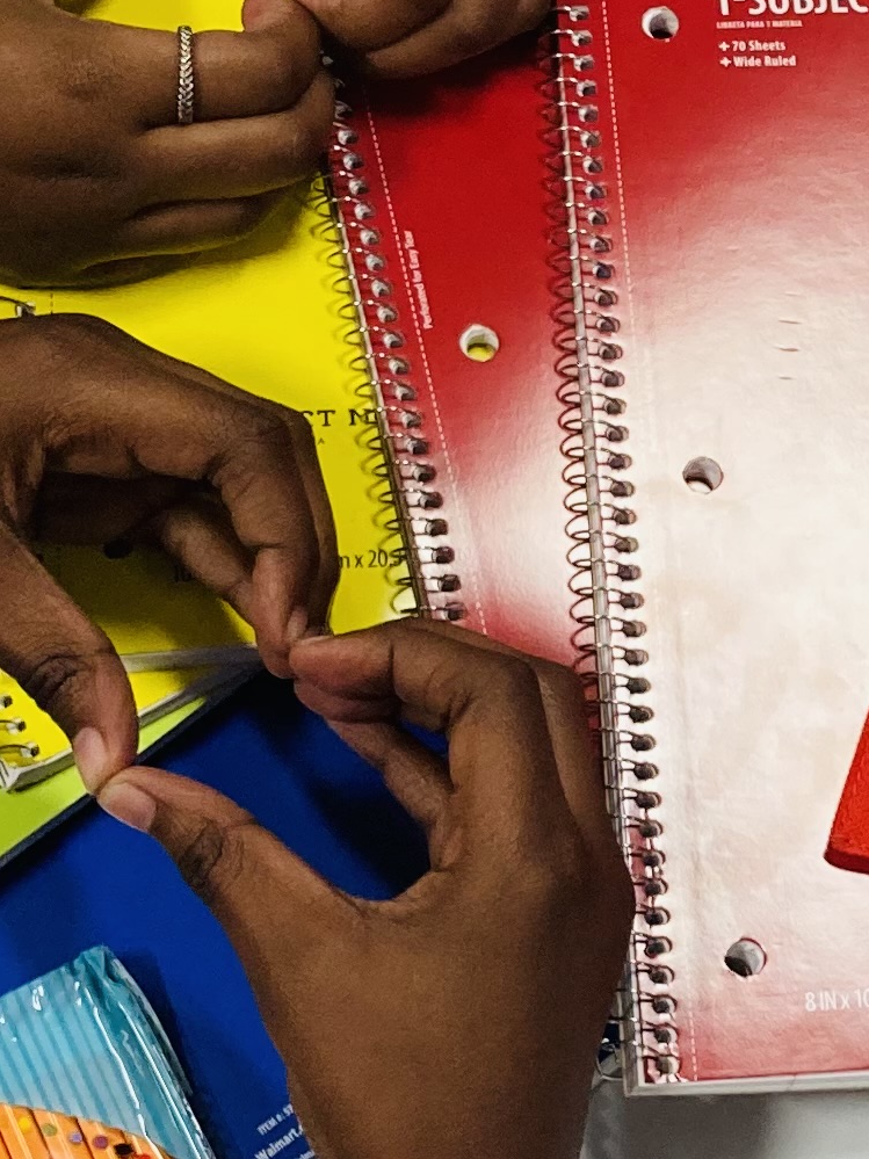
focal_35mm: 113
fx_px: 3783
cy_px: 900
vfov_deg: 17.3
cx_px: 1252
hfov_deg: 12.5
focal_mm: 3.99
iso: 80
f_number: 1.8
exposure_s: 1/99
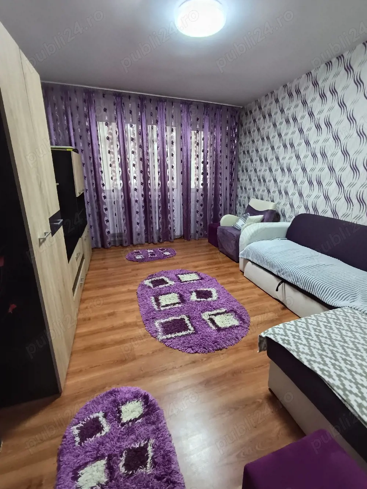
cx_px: 184
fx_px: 212
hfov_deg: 81.8
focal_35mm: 15
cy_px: 244
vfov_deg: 98.2
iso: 400
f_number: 2.2
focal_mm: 1.65
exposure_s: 1/33.3
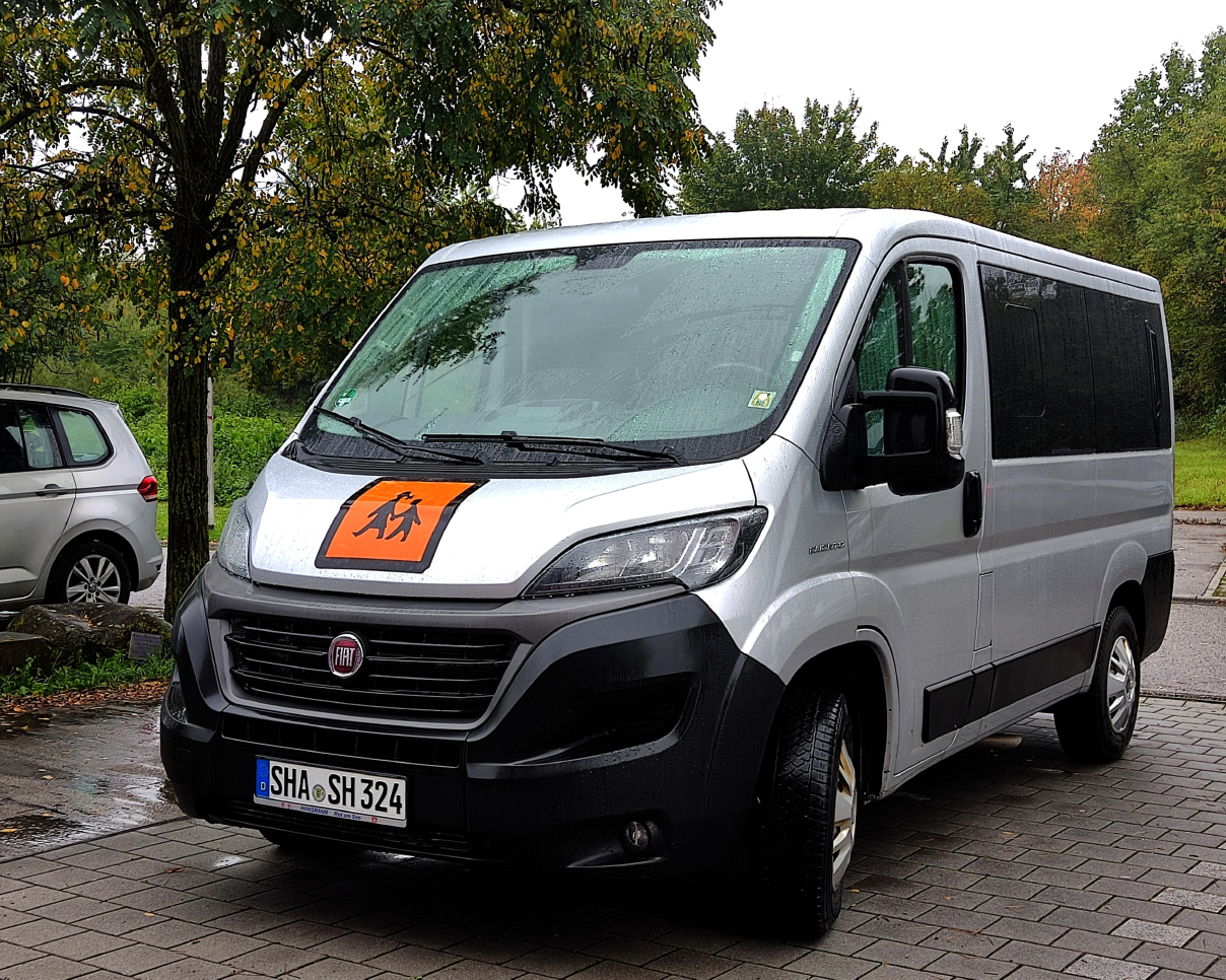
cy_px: 492
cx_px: 634
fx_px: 1524
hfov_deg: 43.8
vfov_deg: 35.7
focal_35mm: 42
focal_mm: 4.71
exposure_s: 1/100
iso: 53
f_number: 1.79
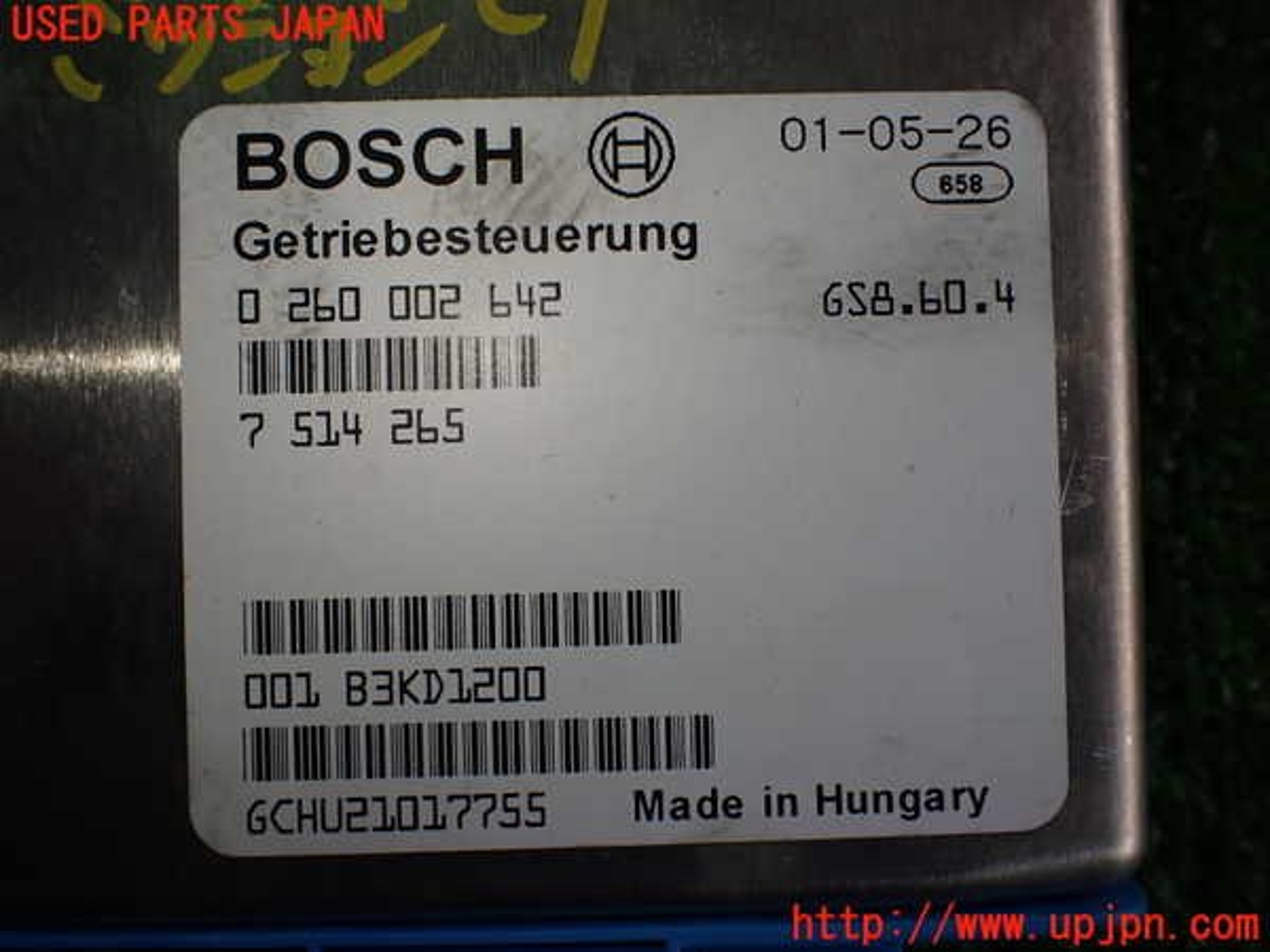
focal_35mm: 30
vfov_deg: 46.8
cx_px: 635
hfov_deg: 60.0
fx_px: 1101
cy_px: 476
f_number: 3.2
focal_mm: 5.4
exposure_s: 1/200
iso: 100
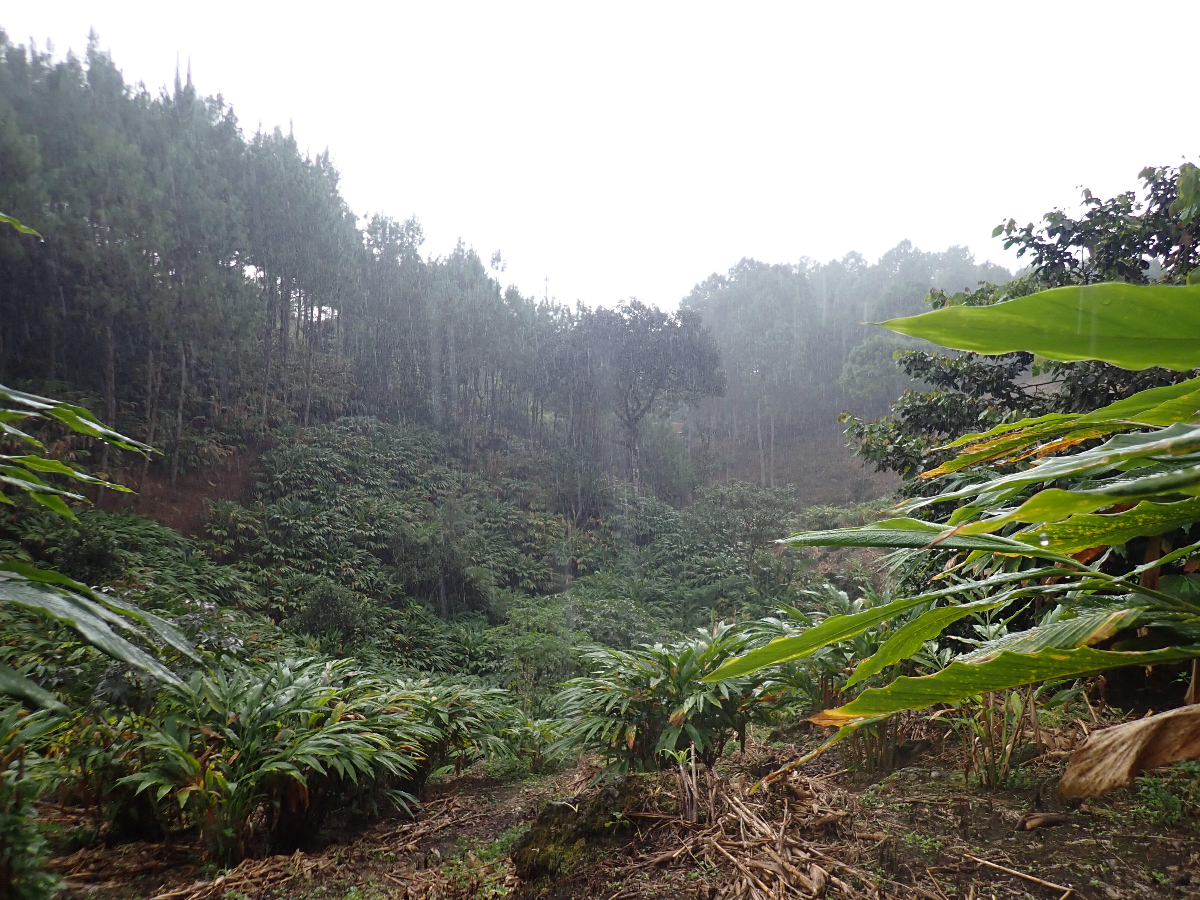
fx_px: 867
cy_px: 450
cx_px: 600
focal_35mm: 25
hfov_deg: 69.4
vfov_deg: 54.9
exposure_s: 1/200
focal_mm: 4.5
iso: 100
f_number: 2
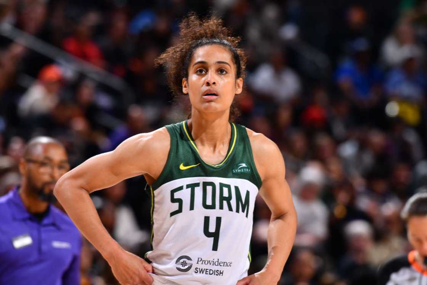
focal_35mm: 370
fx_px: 4389
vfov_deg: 3.7
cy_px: 142
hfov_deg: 5.6
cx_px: 214
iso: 250
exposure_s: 1/250
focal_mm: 370
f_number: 6.3
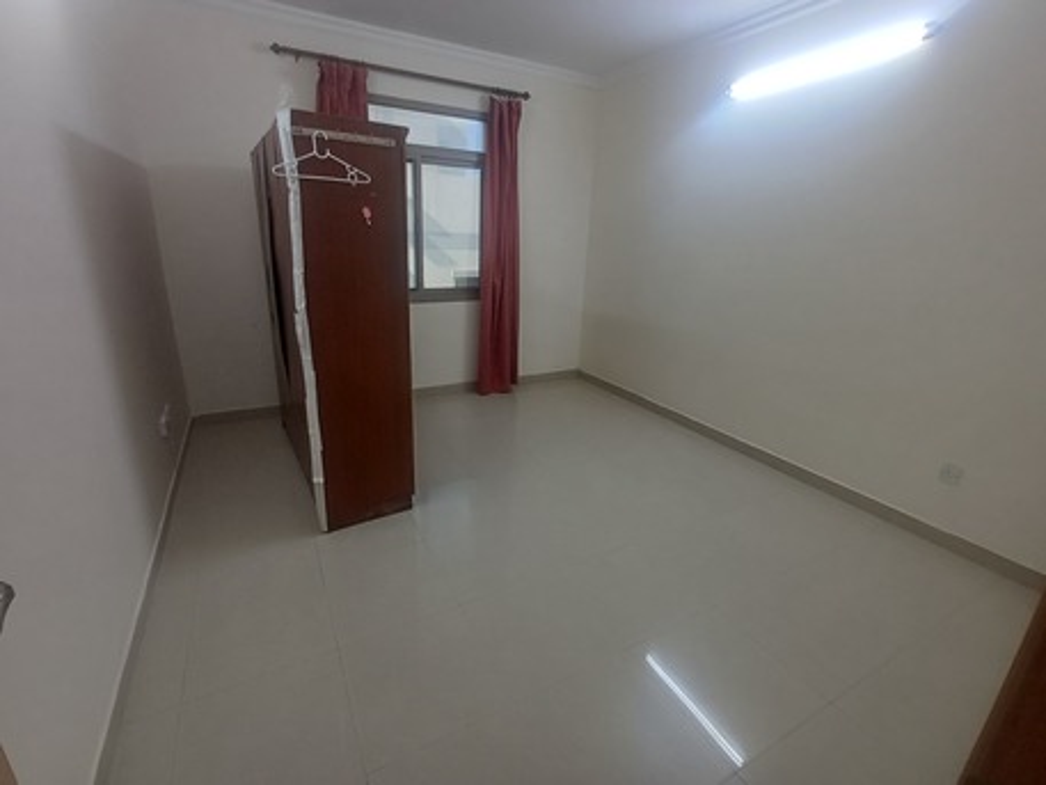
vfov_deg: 78.1
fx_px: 484
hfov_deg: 94.5
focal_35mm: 16
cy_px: 392
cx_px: 523
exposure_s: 1/50
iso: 64
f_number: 2.2
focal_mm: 1.64
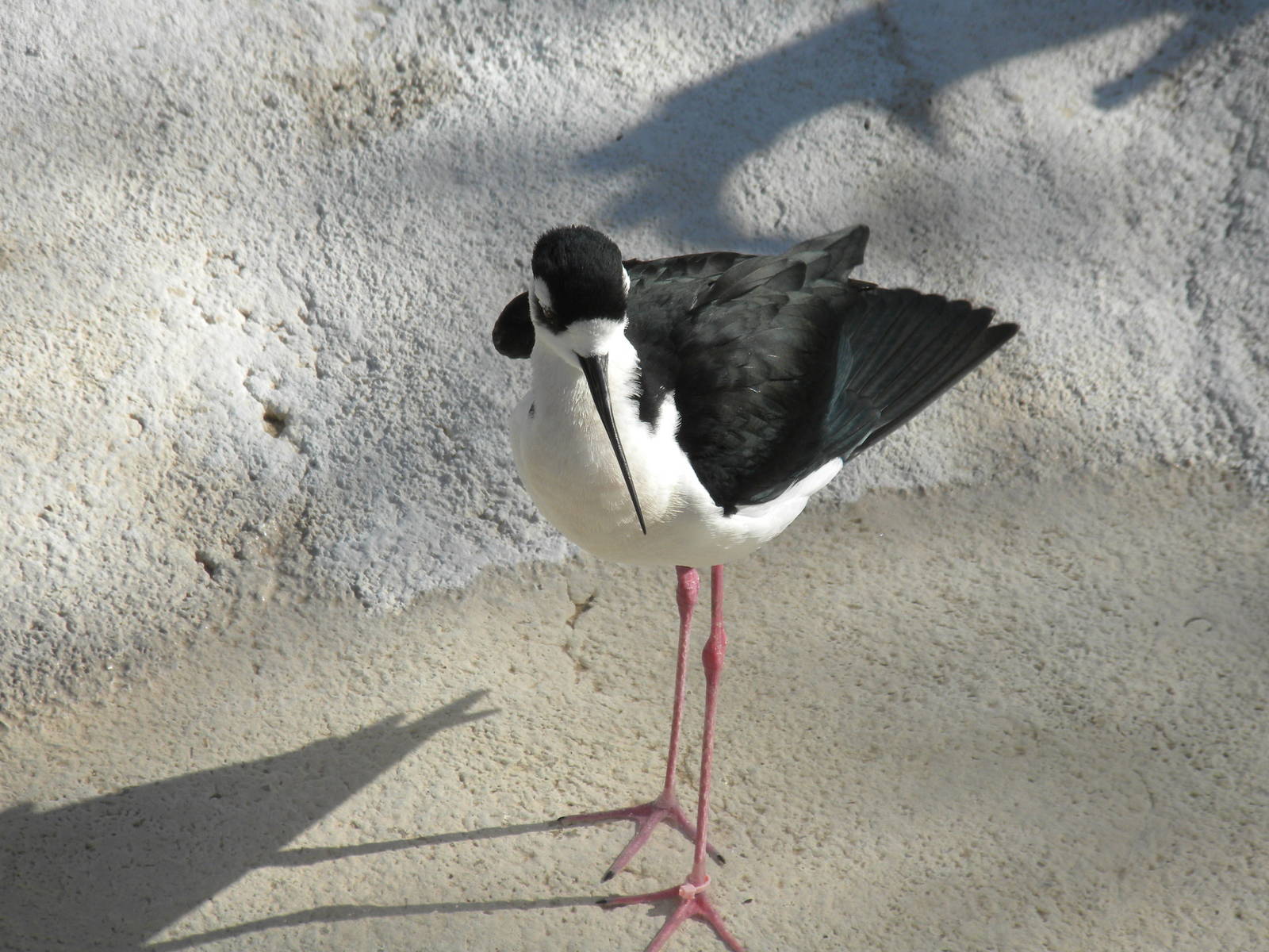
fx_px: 9531
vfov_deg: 5.7
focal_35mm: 260
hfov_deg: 7.6
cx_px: 634
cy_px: 476
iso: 64
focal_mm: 46.2
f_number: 5.3
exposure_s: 1/388
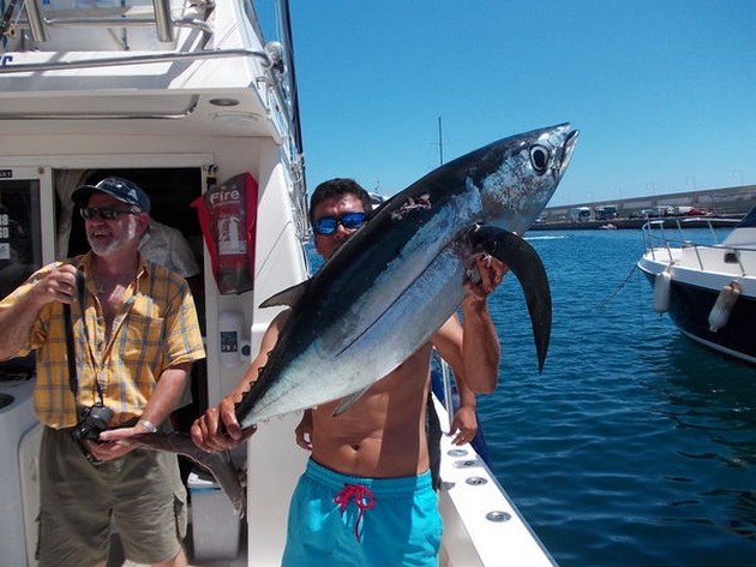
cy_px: 284
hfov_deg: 63.5
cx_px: 378
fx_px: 611
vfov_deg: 49.7
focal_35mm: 28
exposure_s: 1/400
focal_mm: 4
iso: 80
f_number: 5.4
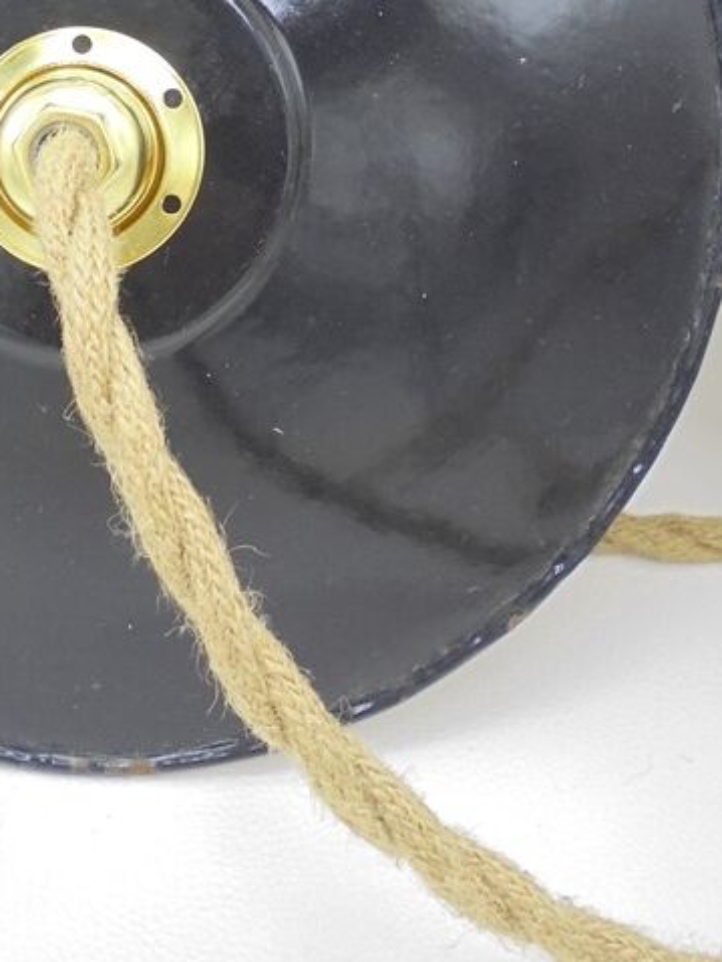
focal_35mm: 64
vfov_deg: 29.3
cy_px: 133
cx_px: 94
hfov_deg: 22.5
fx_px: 1778
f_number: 4
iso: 200
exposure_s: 1/30
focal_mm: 6.1
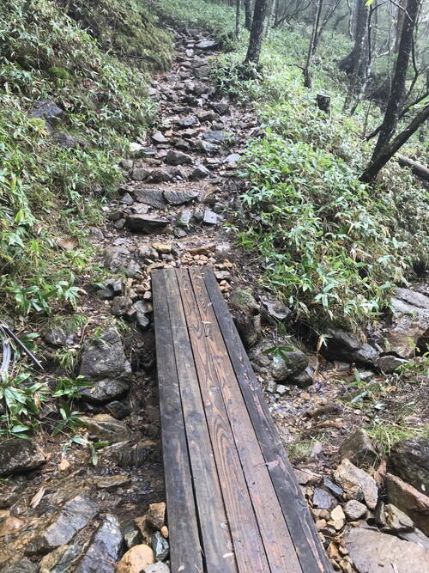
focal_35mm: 28
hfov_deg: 49.7
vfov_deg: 63.5
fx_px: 463
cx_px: 214
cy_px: 286
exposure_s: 1/60
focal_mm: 3.99
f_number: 1.8
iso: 32
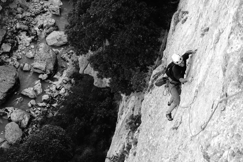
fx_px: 398
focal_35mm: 59
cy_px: 81
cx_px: 122
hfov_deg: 33.9
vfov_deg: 23.0
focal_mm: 21.8
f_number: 4.5
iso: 800
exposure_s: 1/640
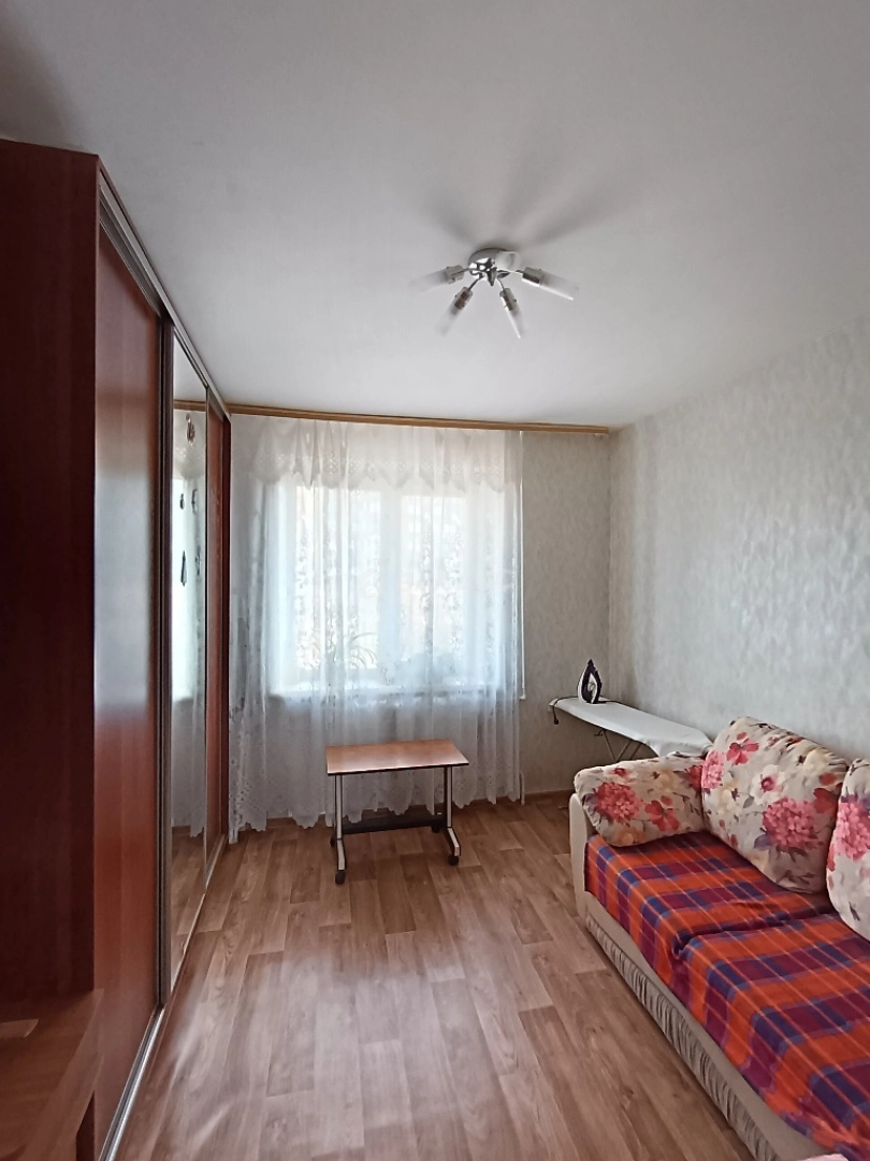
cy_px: 580
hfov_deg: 74.7
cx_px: 435
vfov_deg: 91.0
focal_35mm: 17
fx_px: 570
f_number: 2.2
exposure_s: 1/33.3
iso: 665
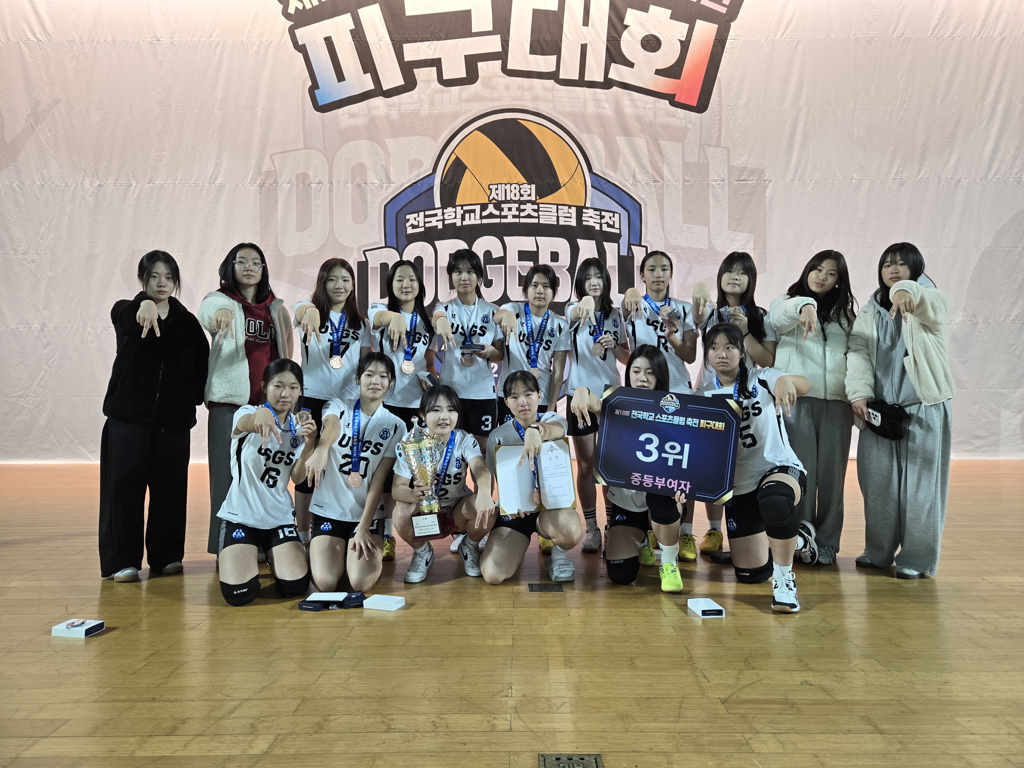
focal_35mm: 23
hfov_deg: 73.9
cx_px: 512
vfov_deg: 58.9
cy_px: 384
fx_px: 680
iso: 100
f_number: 1.8
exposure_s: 1/120
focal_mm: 5.4
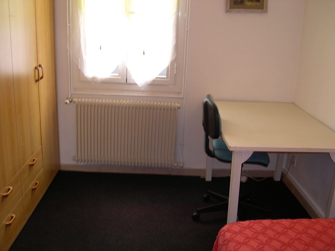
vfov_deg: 37.7
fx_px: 368
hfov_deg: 49.0
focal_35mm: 38
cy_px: 126
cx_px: 168
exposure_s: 1/30
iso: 100
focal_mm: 8
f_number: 2.8
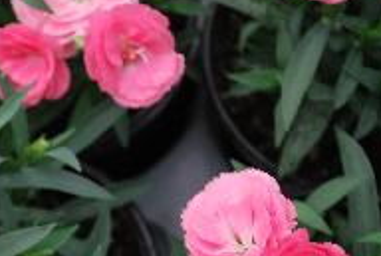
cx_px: 60
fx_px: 1591
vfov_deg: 9.2
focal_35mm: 150
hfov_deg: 13.6
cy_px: 206
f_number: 5.6
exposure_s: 1/100
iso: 200
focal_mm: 48
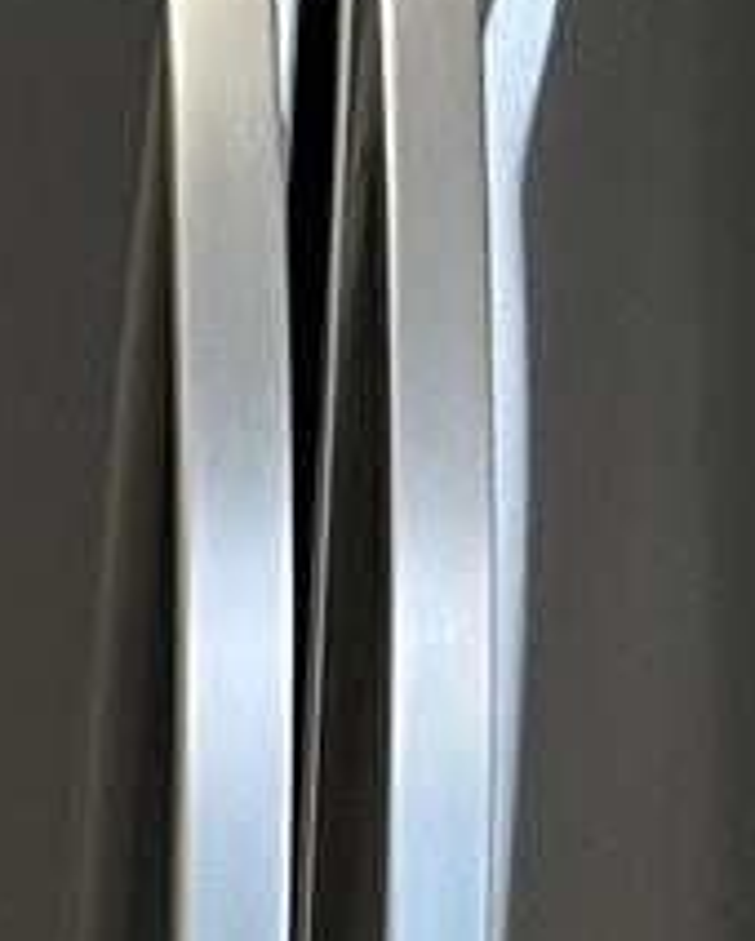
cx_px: -200
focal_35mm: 245
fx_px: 6833
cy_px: 395
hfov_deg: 6.3
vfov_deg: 7.9
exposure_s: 1/60
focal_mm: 5.1
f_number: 1.6
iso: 80
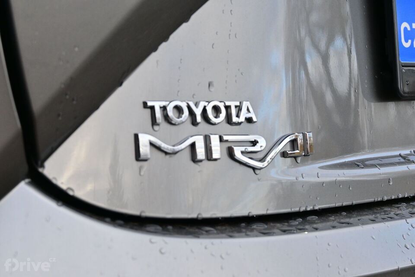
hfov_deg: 27.0
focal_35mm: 75
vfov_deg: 18.2
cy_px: 138
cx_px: 208
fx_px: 865
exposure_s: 1/250
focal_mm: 50
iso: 640
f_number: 6.3
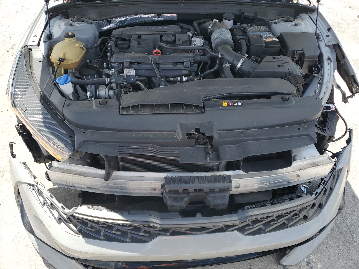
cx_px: 180
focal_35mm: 26
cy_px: 134
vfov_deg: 53.1
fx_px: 270
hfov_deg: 67.3
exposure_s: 1/1250
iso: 50
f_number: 1.5
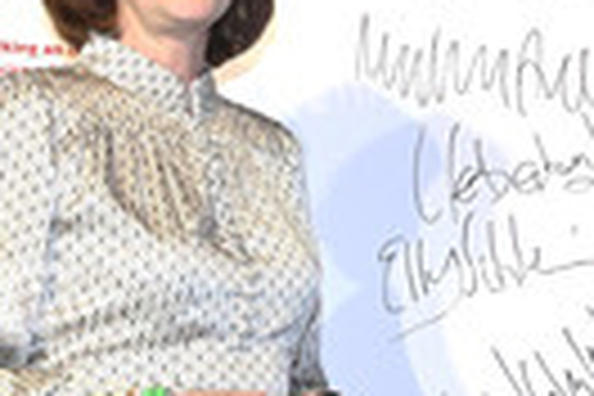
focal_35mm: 144
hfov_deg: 13.4
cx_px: 884
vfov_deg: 9.5
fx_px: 2376
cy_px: 180
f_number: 5.6
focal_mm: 42
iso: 2000
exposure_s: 1/200
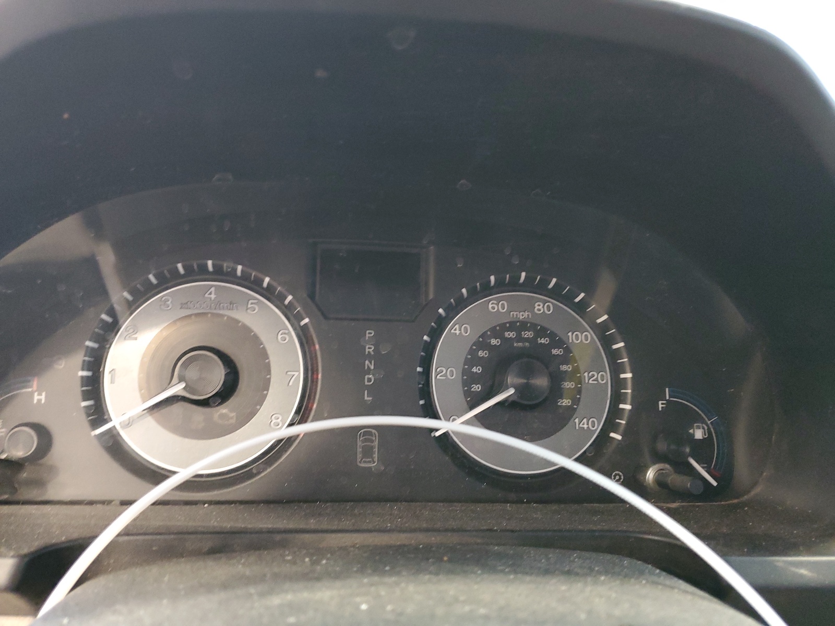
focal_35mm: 26
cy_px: 313
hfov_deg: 67.3
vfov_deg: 53.1
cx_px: 418
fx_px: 627
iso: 282
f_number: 1.5
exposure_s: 1/15
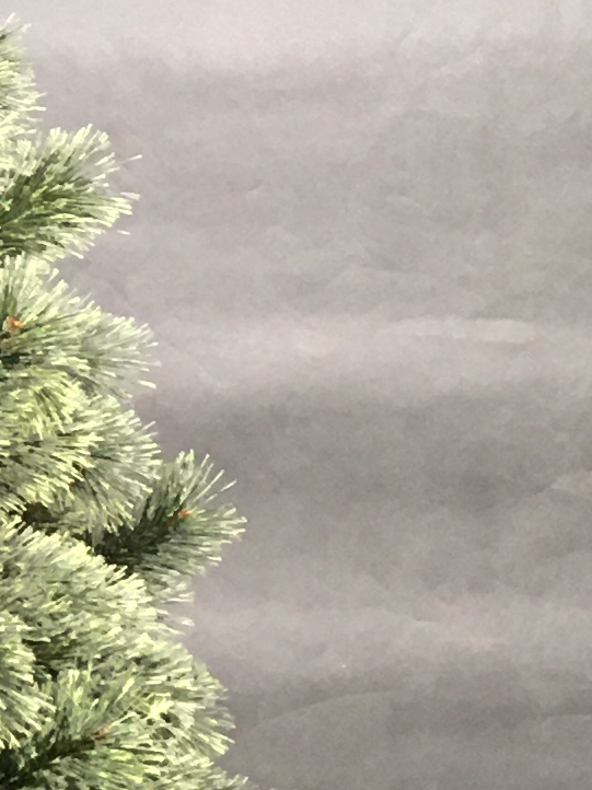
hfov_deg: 8.3
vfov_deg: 12.1
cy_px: -18
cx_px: -864
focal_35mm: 162
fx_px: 3696
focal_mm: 4.15
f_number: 2.2
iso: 50
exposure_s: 1/33
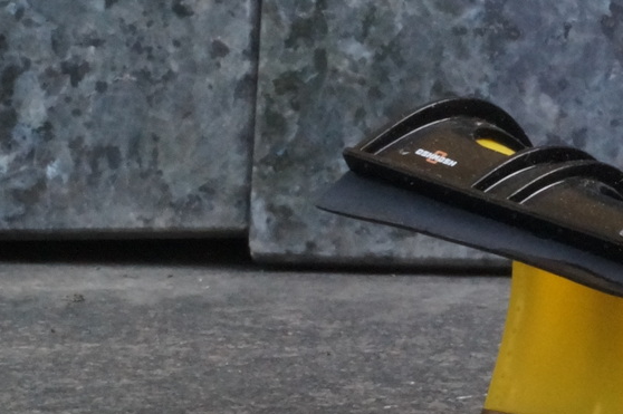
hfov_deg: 14.8
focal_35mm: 129
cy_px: 332
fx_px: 2230
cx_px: 918
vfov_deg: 10.6
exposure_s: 1/60
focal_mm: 24
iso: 1600
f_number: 22
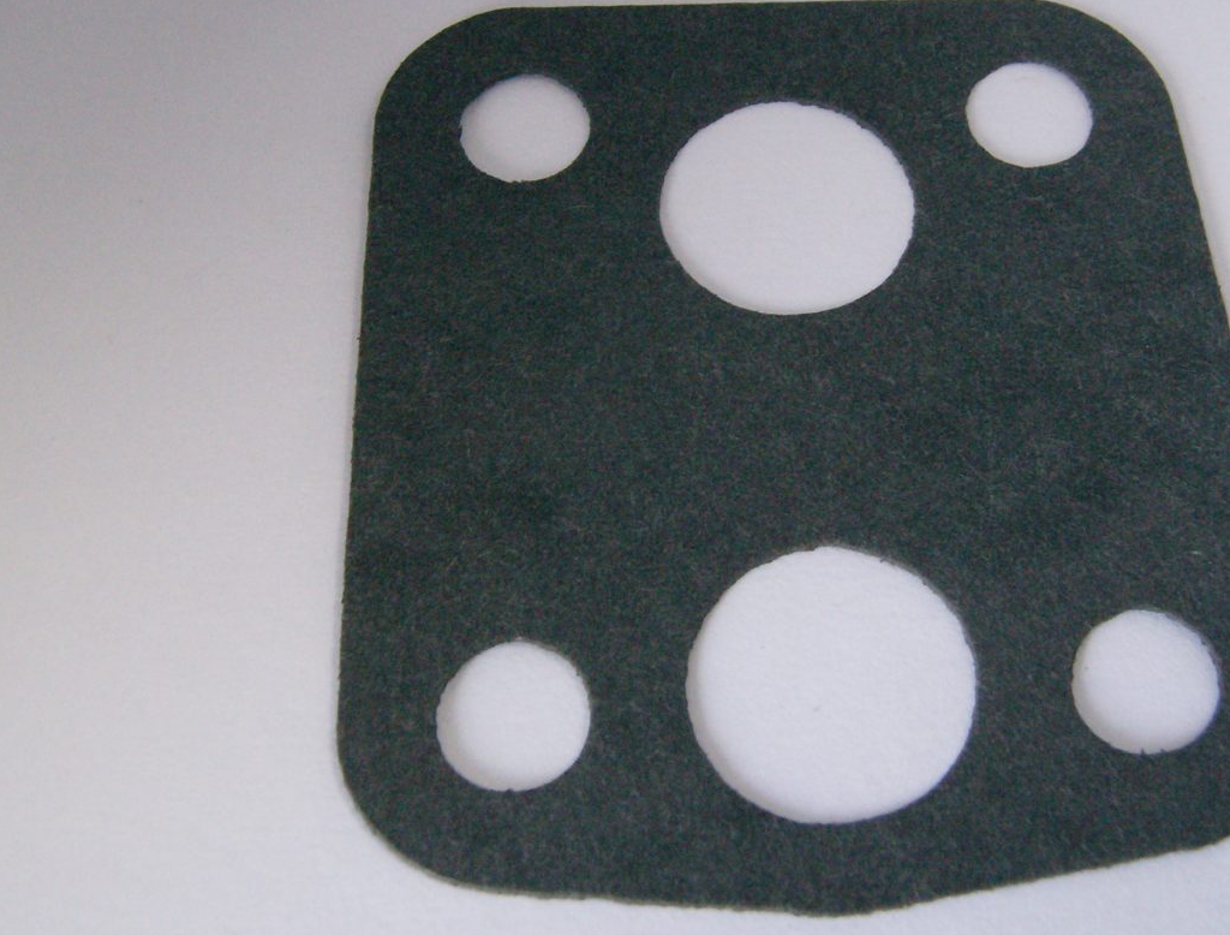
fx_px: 1928
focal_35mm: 54
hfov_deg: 35.3
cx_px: 688
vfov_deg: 27.1
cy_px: 323
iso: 200
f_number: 2.8
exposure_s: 1/24.1
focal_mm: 6
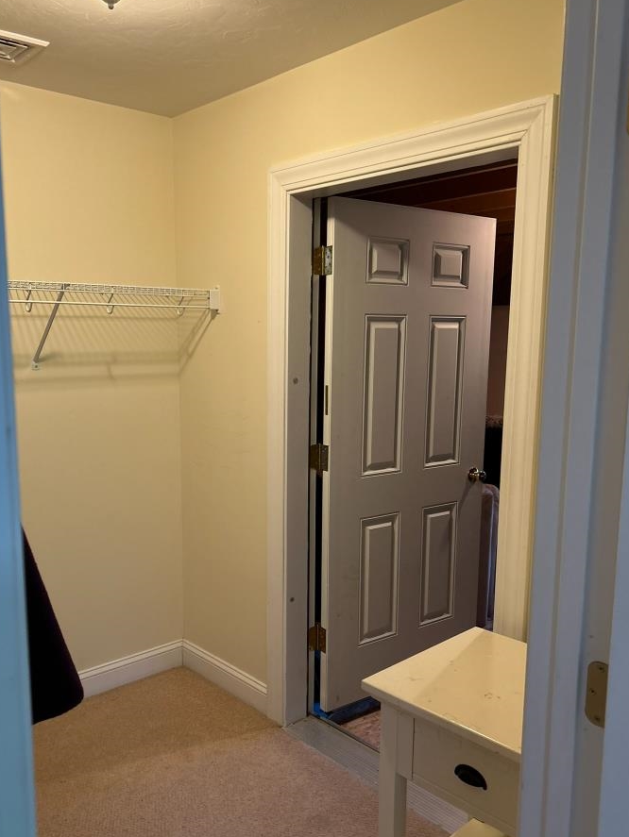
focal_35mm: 30
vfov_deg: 59.9
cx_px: 273
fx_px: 726
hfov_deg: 46.7
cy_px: 439
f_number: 1.5
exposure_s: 1/60
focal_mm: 5.7
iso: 160
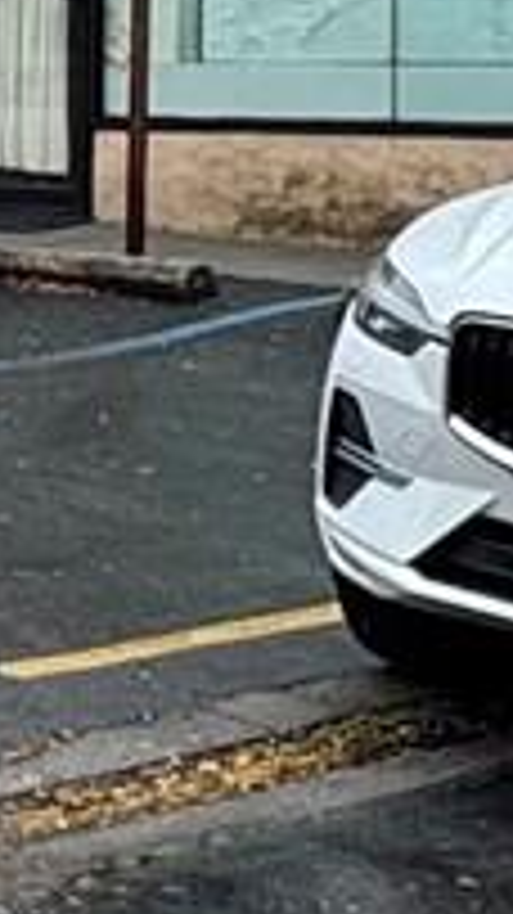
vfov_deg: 13.6
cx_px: -630
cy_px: -144
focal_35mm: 154
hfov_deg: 7.5
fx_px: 3729
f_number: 2.2
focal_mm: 2.22
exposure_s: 1/713
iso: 40
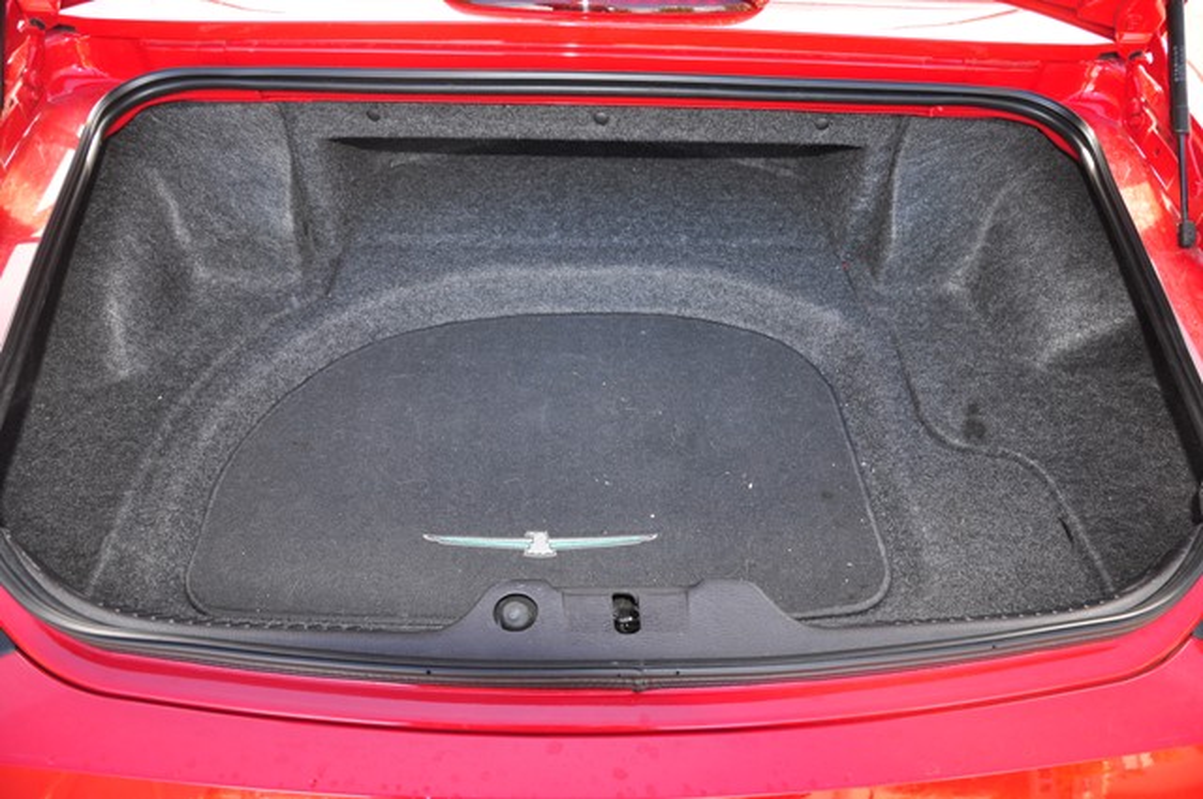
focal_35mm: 27
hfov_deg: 67.4
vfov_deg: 47.8
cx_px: 602
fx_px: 901
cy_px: 400
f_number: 3.5
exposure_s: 1/60
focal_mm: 18
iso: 200
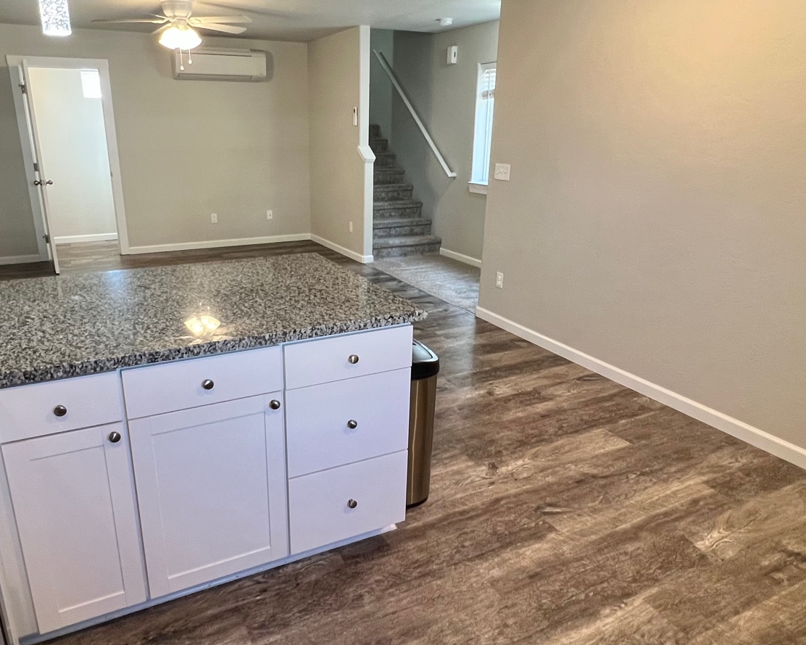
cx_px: 352
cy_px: 314
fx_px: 549
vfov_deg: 60.9
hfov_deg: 72.3
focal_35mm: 23
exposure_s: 1/120
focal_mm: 1.57
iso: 250
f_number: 1.8
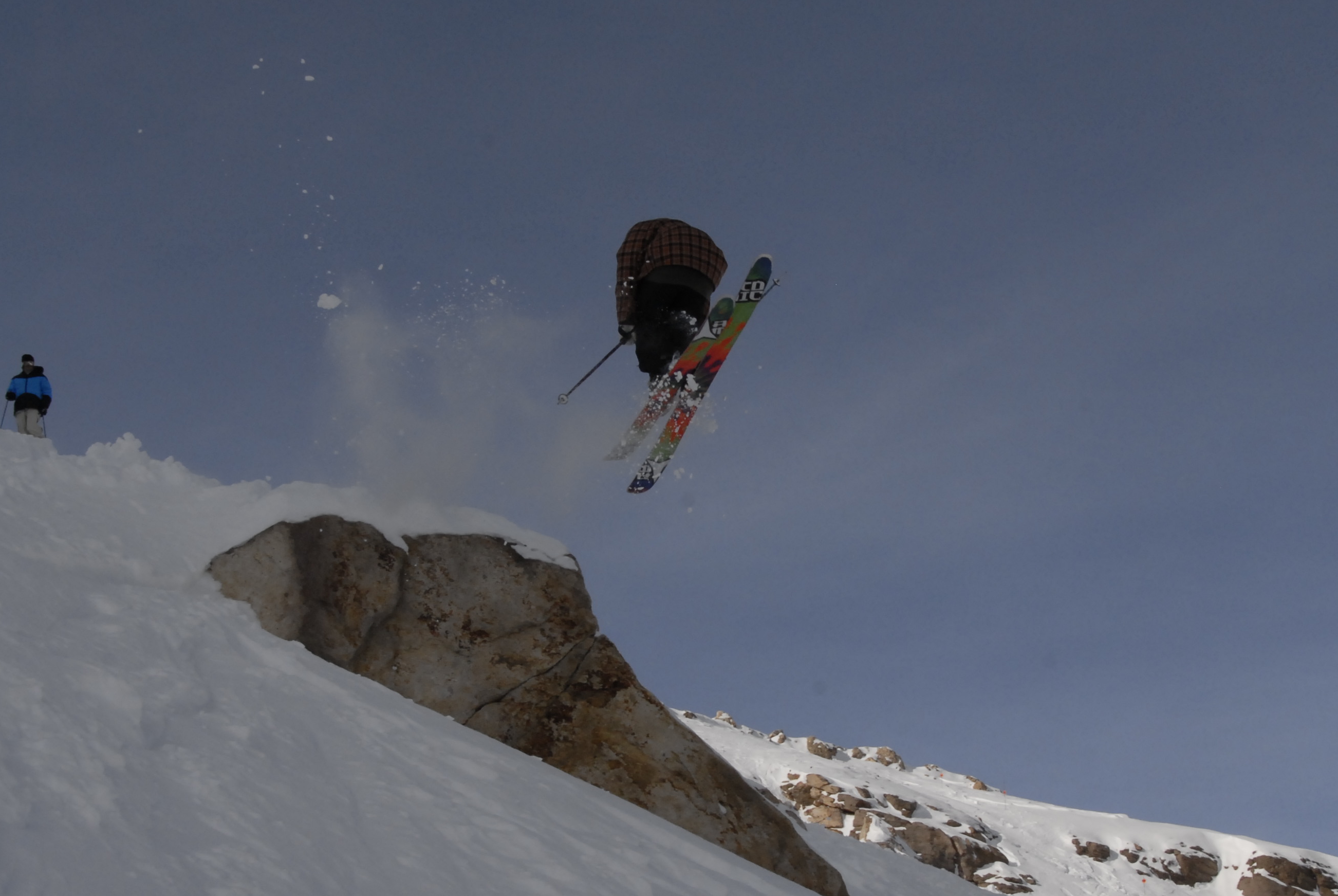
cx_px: 714
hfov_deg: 34.4
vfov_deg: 23.4
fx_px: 2158
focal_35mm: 58
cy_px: 551
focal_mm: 26
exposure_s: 1/500
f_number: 11
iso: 400
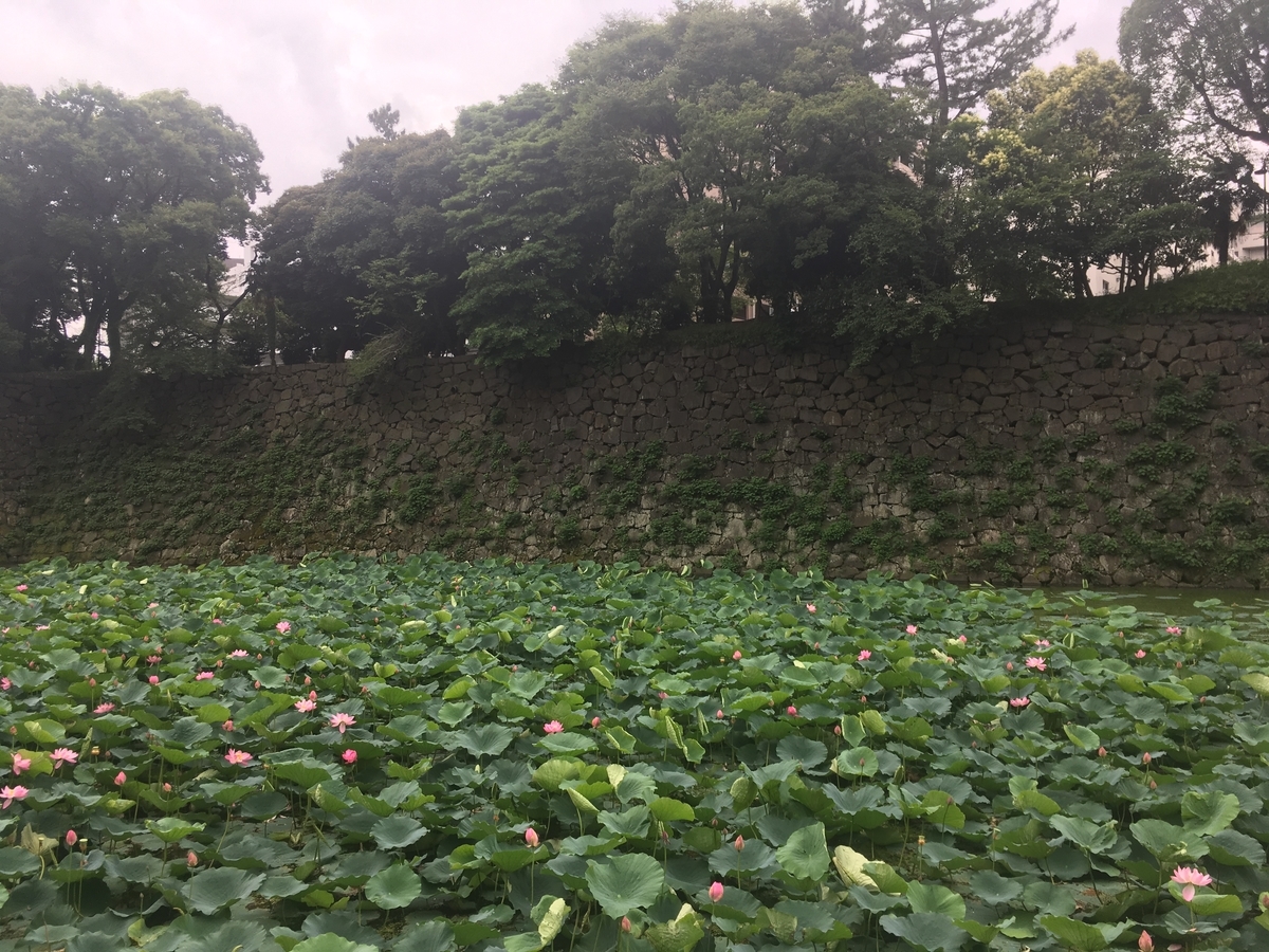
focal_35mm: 29
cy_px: 476
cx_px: 634
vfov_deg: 48.2
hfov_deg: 61.7
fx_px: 1063
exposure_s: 1/366
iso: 25
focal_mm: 4.15
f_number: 2.2
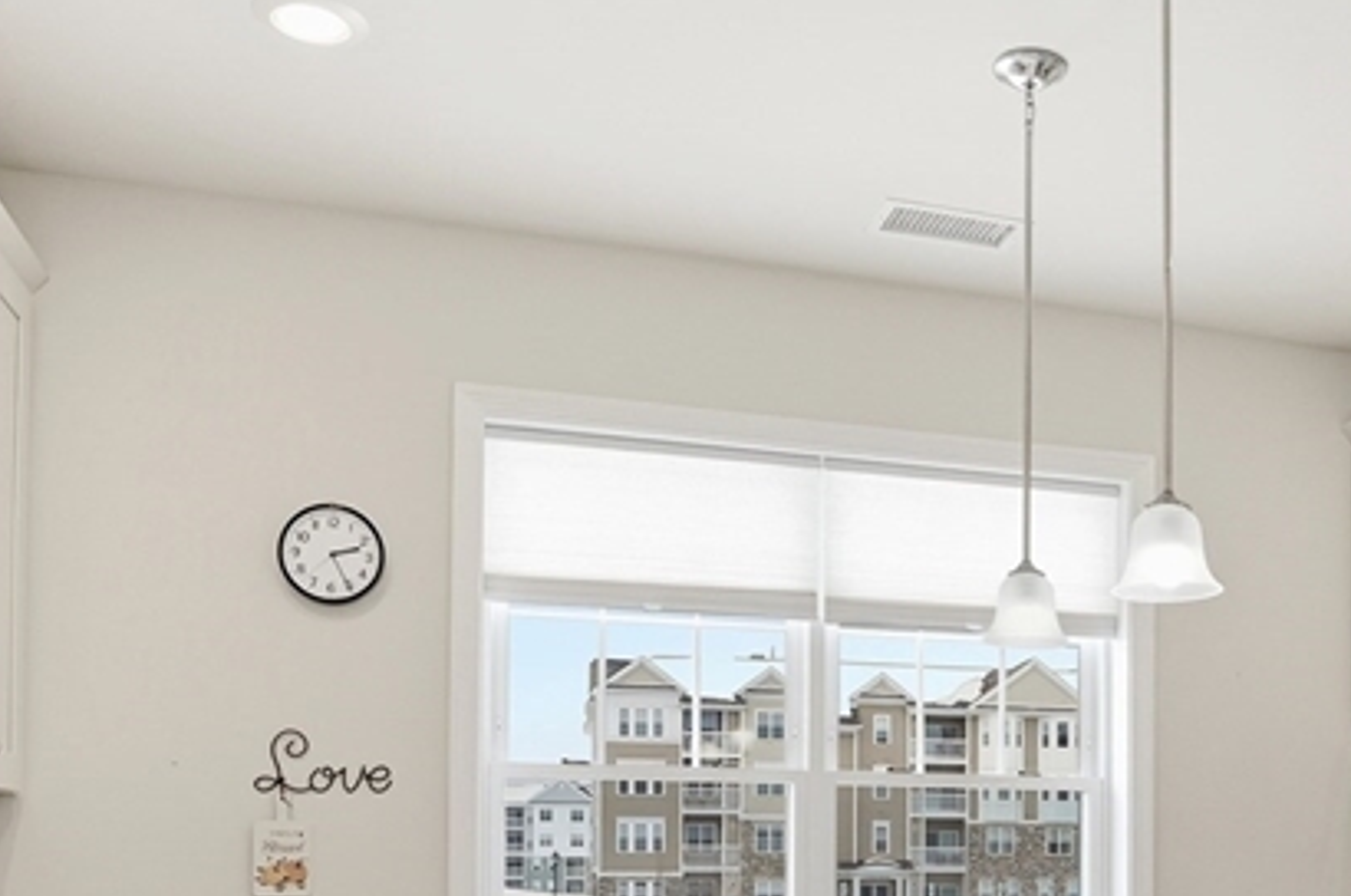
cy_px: 896
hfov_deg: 46.1
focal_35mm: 40
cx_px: 1071
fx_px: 1499
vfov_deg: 30.9
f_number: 9
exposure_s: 1/250
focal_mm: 16
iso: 800
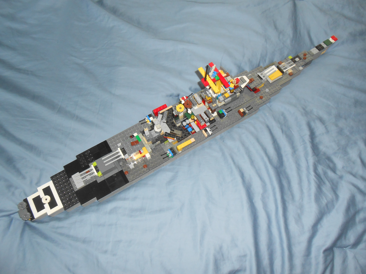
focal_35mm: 26
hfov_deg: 67.3
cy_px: 137
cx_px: 183
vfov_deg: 53.1
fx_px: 275
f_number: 3.5
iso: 200
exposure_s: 1/25
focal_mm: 4.6
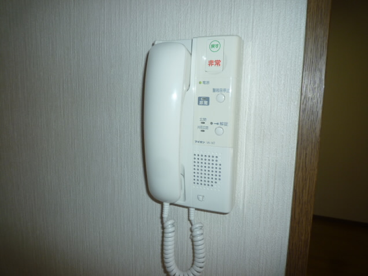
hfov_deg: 69.4
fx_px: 266
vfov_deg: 54.9
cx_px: 184
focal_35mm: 25
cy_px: 138
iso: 100
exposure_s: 1/30
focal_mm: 4.4
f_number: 4
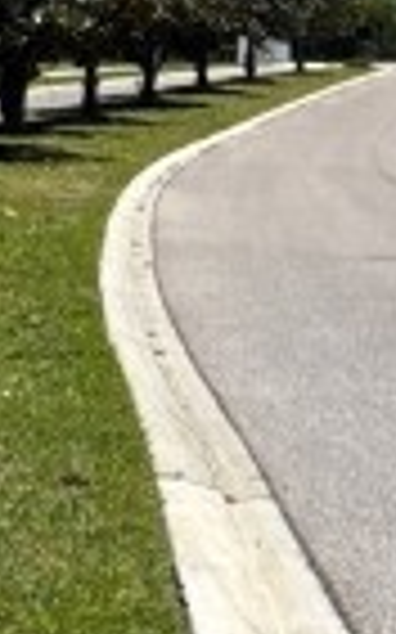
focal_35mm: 108
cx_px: 1134
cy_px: 81
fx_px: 1867
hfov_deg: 9.7
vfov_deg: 19.0
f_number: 2.2
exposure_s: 1/2494
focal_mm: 2.22
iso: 50
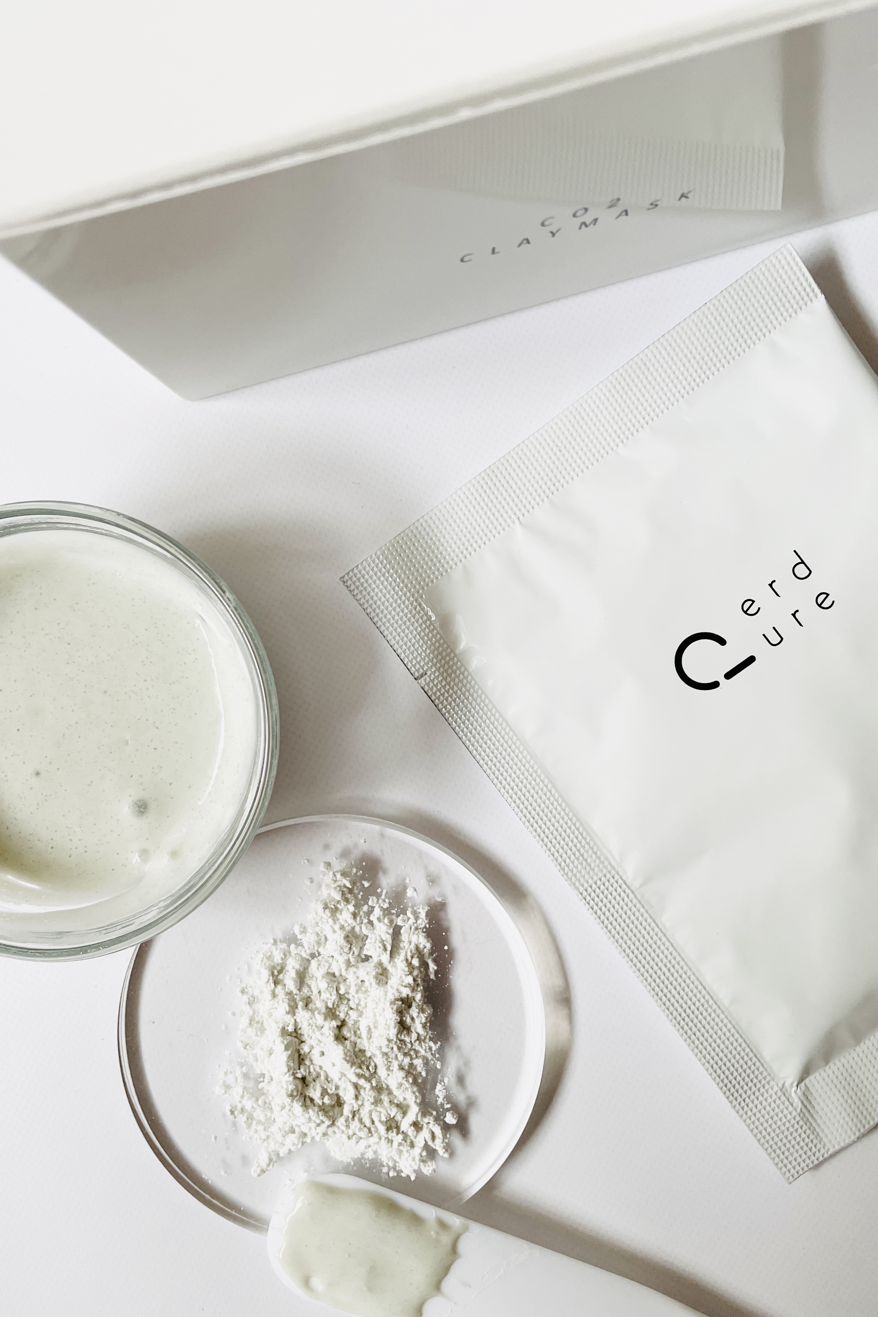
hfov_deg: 46.3
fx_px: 1024
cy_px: 655
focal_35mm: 28
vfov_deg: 65.5
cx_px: 400
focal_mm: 4.2
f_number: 1.6
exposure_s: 1/121
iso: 125
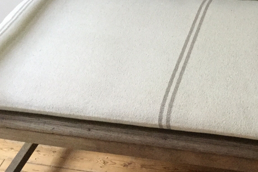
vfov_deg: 23.5
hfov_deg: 33.9
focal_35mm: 57
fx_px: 409
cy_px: 41
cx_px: 211
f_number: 2.4
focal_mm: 3.3
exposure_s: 1/17
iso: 250
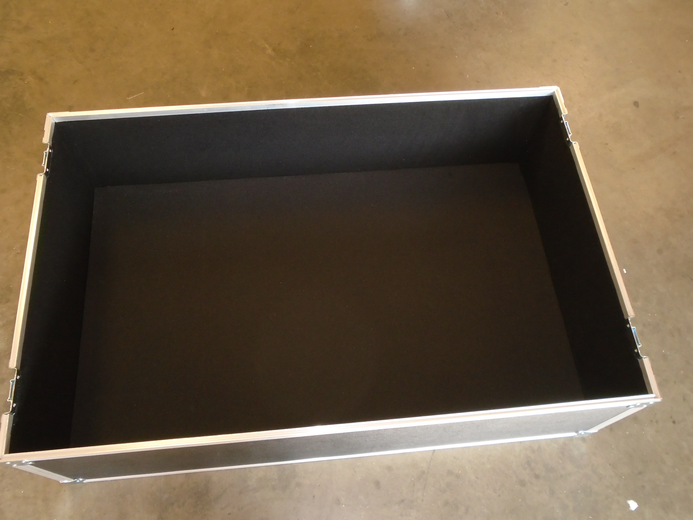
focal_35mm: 31
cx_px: 346
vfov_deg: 45.4
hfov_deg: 58.4
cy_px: 260
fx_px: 621
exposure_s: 1/40
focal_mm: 5.5
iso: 250
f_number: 3.5
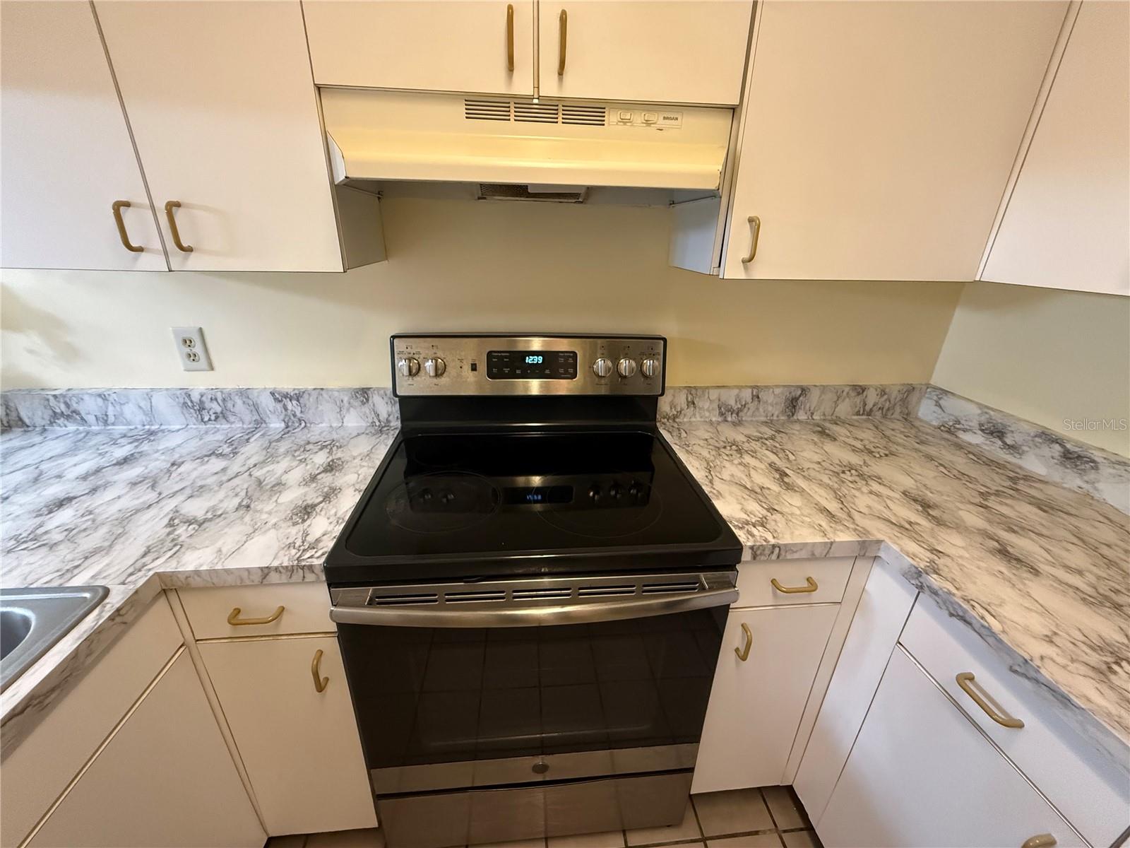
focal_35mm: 14
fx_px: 457
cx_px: 565
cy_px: 424
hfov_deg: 102.1
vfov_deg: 85.7
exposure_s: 1/60
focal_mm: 2.22
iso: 640
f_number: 2.2
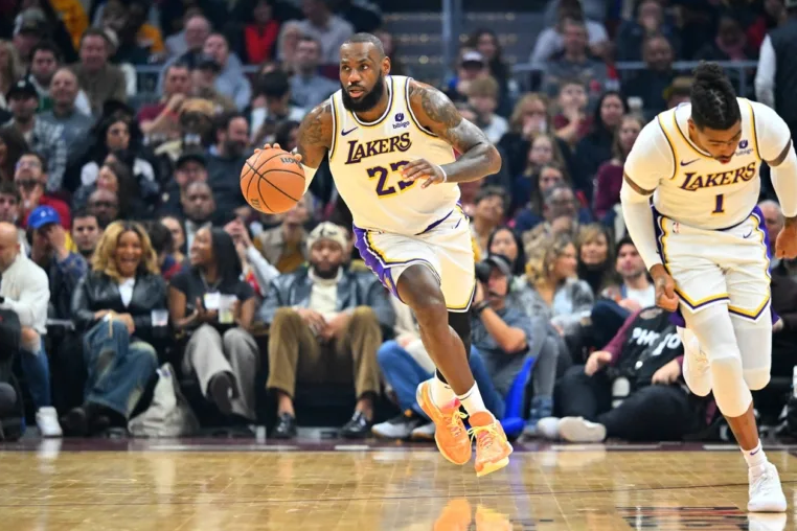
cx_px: 396
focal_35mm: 302
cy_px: 266
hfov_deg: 6.8
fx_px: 6685
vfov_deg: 4.6
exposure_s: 1/1600
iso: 6400
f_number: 4
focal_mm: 300
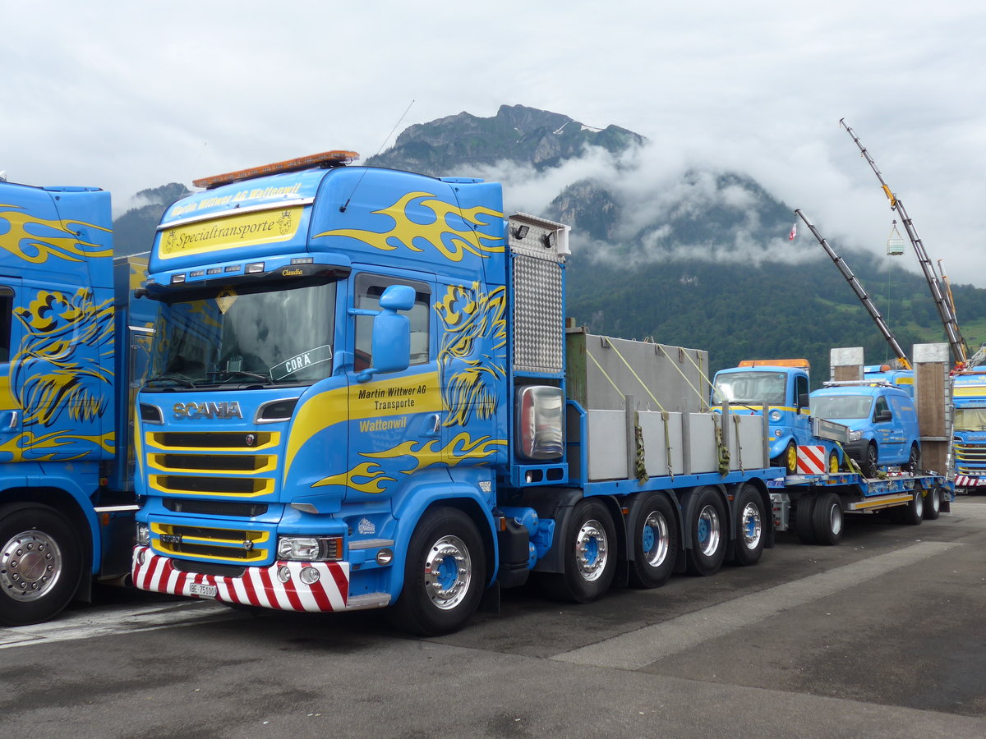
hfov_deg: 47.9
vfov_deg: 36.8
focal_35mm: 39
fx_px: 1111
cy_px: 370
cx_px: 493
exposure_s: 1/640
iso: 80
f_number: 2.8
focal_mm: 8
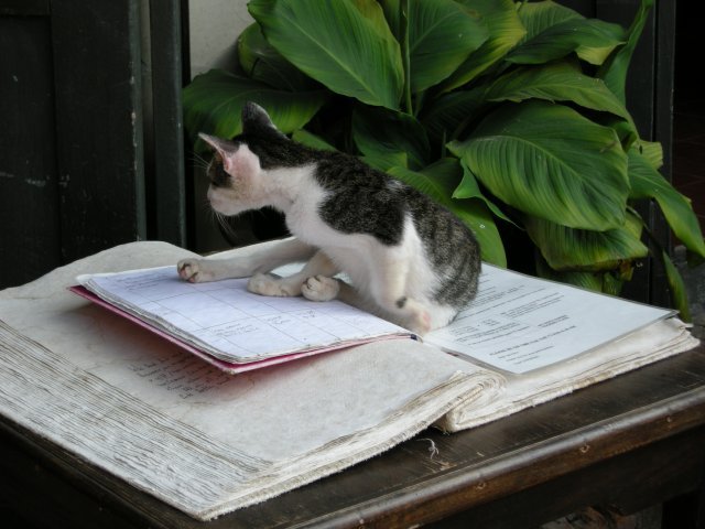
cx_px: 352
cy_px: 264
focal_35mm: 89
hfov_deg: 22.0
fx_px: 1813
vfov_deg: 16.6
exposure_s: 1/146
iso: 64
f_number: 4.3
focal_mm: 18.6
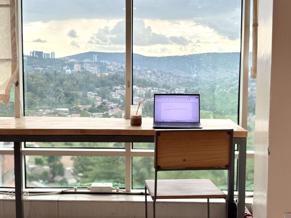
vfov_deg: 28.0
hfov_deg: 36.8
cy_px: 109
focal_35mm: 52
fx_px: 437
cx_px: 146
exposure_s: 1/194
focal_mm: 5.96
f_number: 1.6
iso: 32
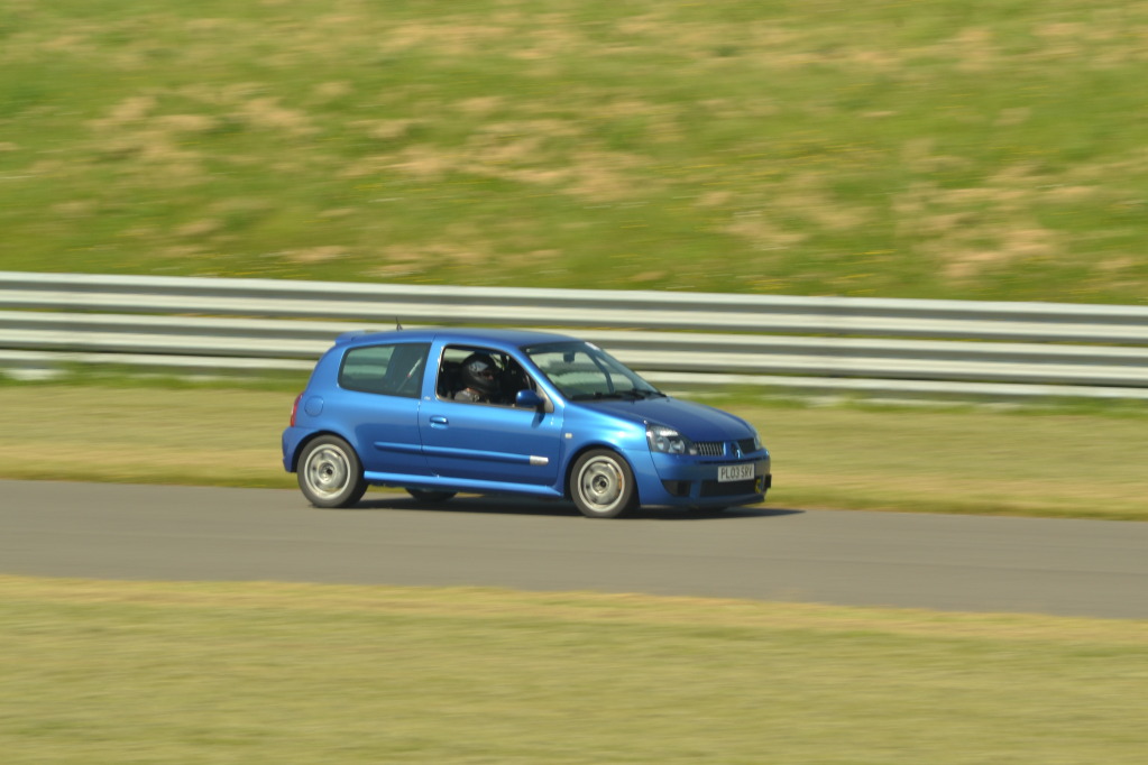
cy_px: 382
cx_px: 574
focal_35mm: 450
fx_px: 14349
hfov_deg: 4.6
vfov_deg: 3.1
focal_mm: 300
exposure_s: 1/125
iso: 200
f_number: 18
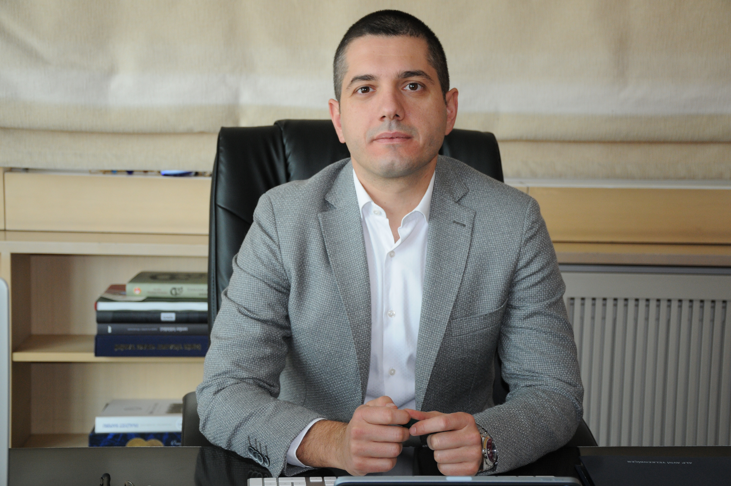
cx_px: 366
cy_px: 243
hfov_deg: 35.1
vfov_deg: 23.7
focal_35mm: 57
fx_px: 1156
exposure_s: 1/200
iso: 640
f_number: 4.5
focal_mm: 38
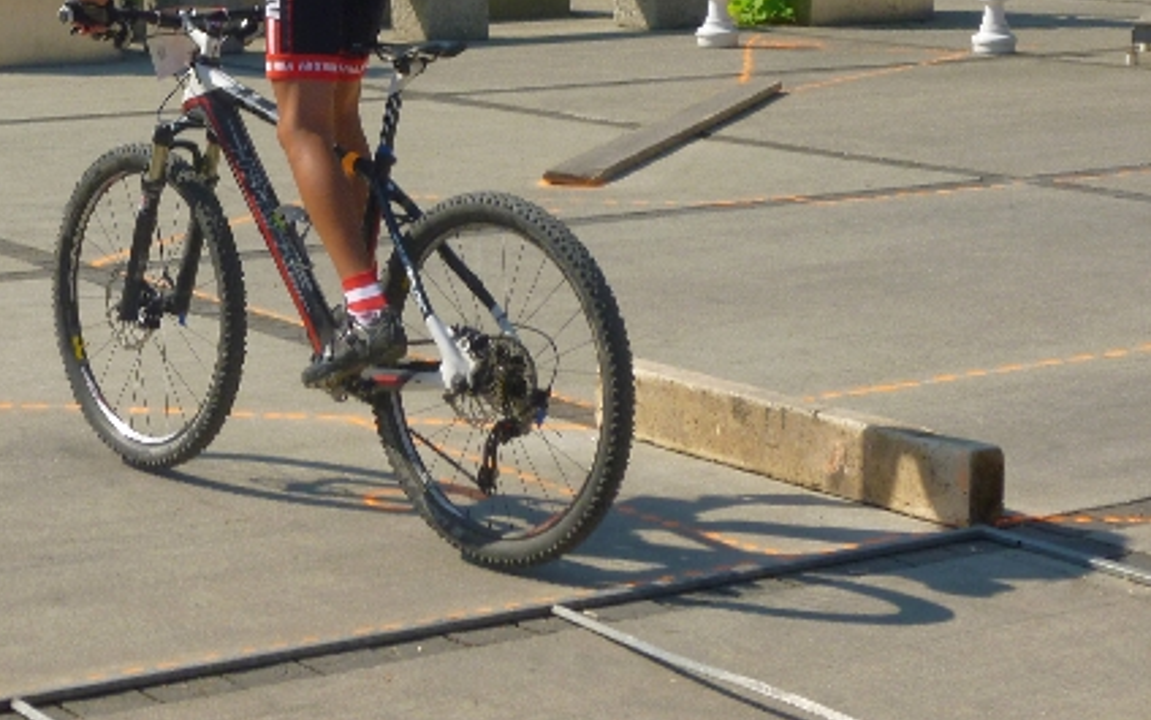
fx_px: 3011
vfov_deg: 13.5
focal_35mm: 96
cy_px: 16
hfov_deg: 21.5
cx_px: 293
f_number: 4
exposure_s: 1/640
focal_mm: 8.6
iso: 100
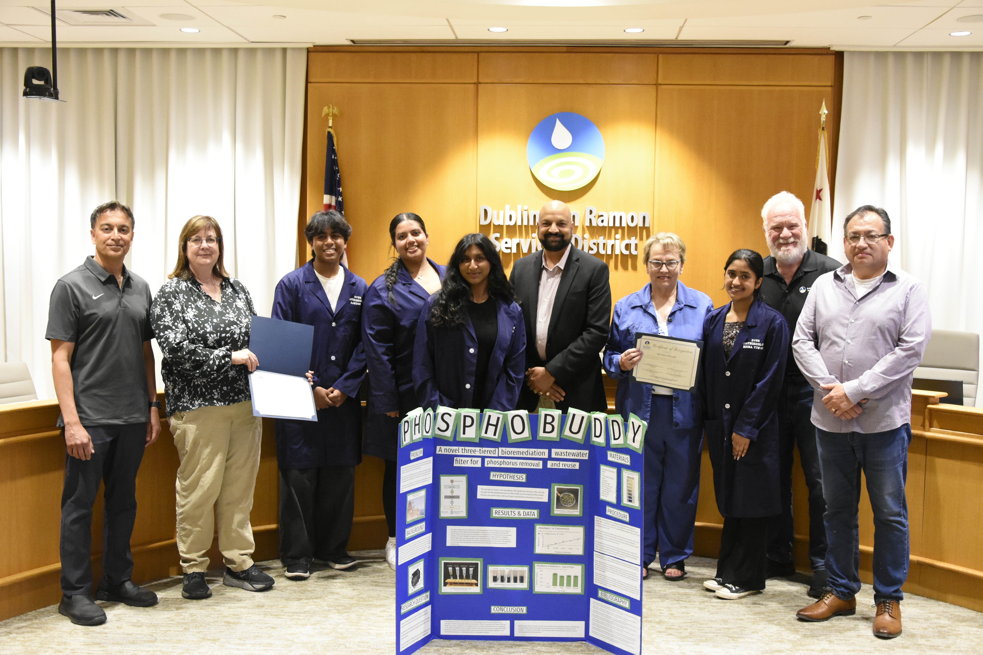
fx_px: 1065
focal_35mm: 39
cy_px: 328
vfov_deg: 34.2
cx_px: 492
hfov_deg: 49.6
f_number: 5
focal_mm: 26
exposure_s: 1/100
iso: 4000
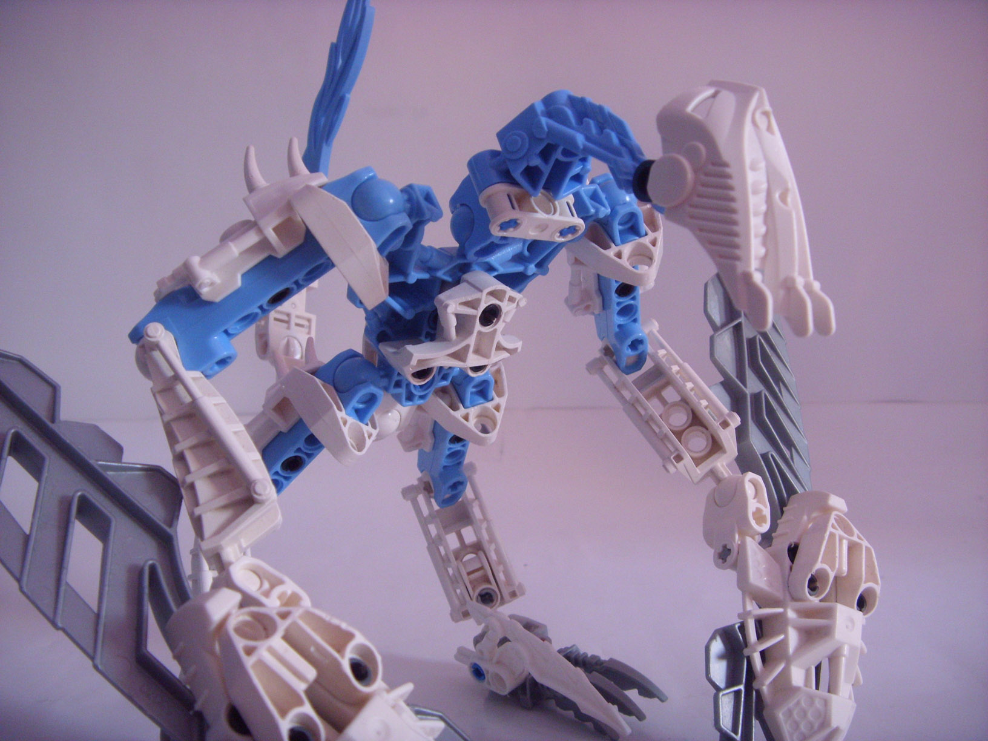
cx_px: 494
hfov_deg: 58.4
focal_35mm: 31
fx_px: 885
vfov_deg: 45.4
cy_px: 370
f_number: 3.5
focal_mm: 6.3
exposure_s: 1/15
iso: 300
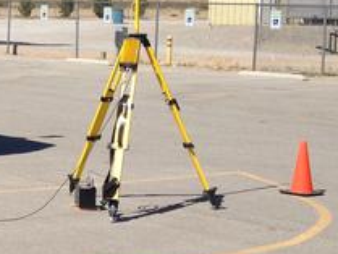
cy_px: 74
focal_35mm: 131
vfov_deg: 11.3
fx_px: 1280
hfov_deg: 14.0
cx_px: -189
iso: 50
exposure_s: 1/2907
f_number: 2.4
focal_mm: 4.28
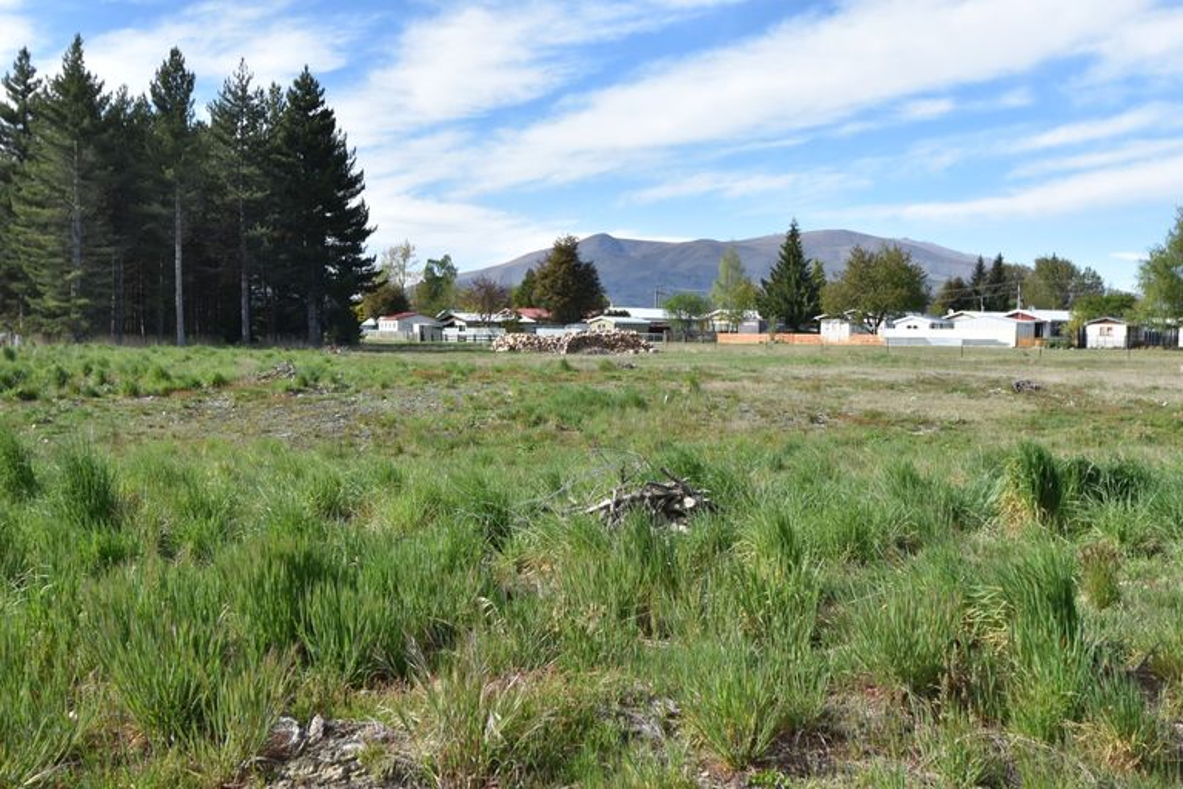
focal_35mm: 36
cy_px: 394
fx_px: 1183
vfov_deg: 36.9
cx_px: 592
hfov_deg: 53.1
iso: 200
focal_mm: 24
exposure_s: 1/320
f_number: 9
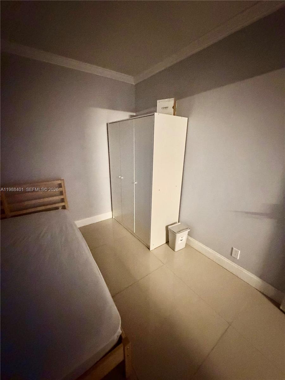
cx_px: 142
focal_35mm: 14
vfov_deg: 102.1
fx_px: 154
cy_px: 190
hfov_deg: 85.7
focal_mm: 2.22
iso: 1600
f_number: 2.2
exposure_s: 1/30
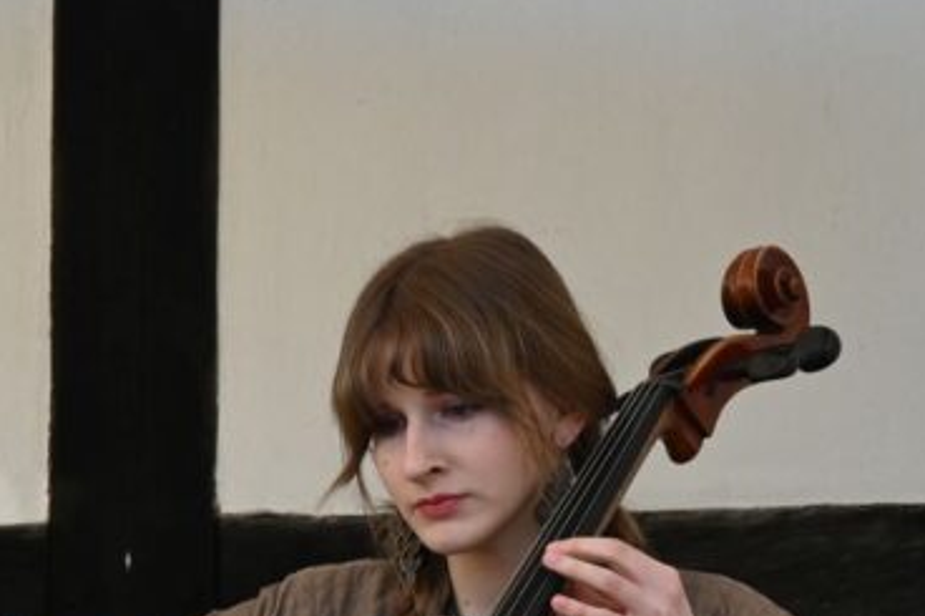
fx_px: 3647
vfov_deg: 9.5
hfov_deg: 14.1
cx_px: -146
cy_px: 826
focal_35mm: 142
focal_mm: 51
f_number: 9
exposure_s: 1/320
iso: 640
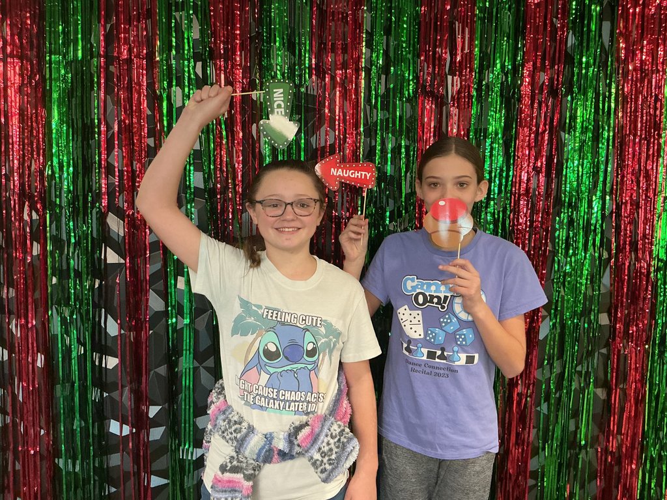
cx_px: 334
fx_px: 559
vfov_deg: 48.2
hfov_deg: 61.7
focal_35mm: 29
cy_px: 250
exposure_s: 1/60
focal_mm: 3
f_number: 1.8
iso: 250
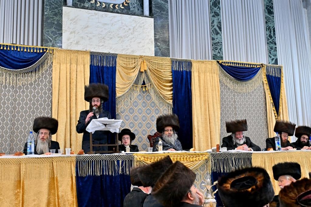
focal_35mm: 40
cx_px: 156
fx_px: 345
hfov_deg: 48.5
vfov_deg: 33.4
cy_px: 104
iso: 400
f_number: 4
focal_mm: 27
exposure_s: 1/160
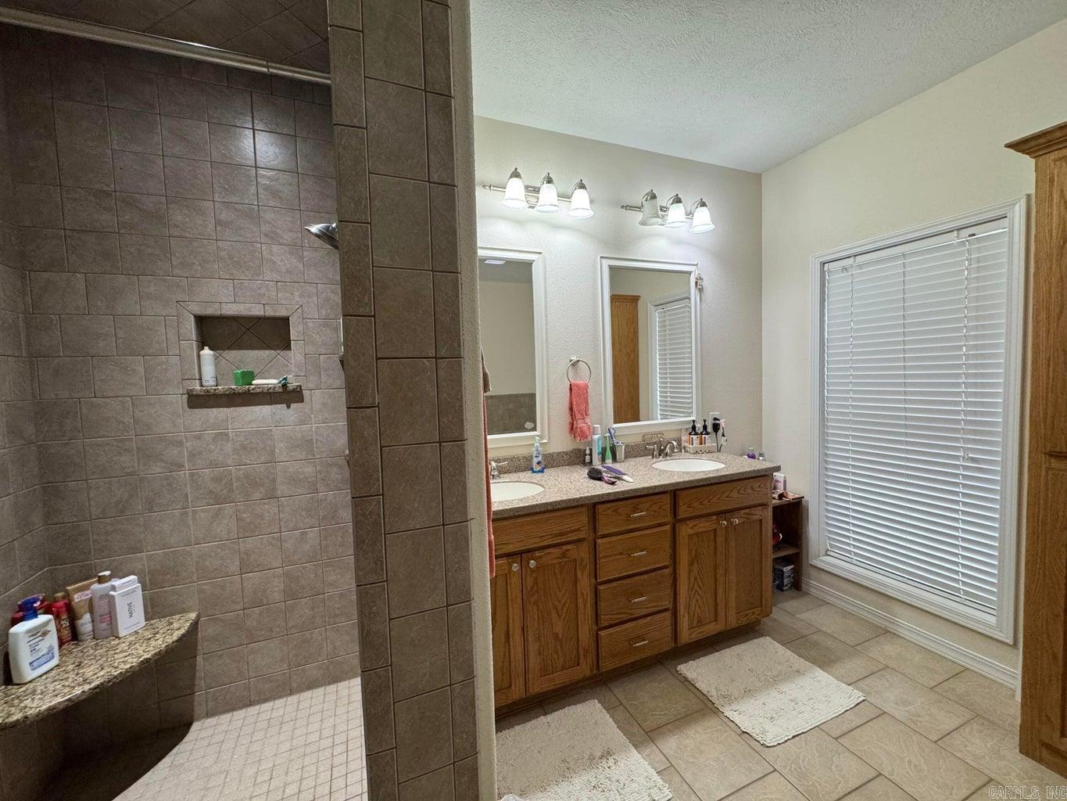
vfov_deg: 85.7
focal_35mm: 14
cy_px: 400
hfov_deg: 102.1
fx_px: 432
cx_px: 534
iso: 200
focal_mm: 2.22
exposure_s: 1/120
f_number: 2.2
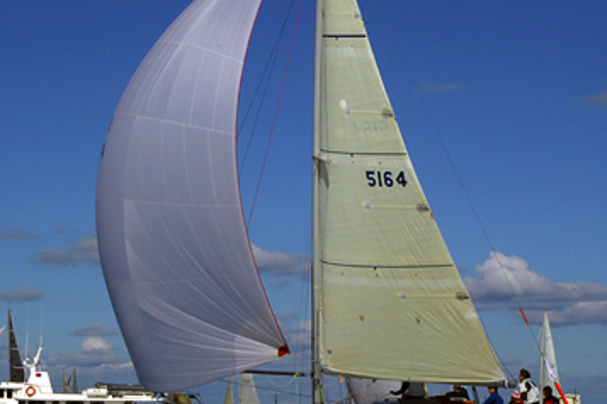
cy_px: 168
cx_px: 231
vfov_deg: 12.9
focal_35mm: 106
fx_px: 1787
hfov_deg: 19.2
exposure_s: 1/320
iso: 400
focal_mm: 42
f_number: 21
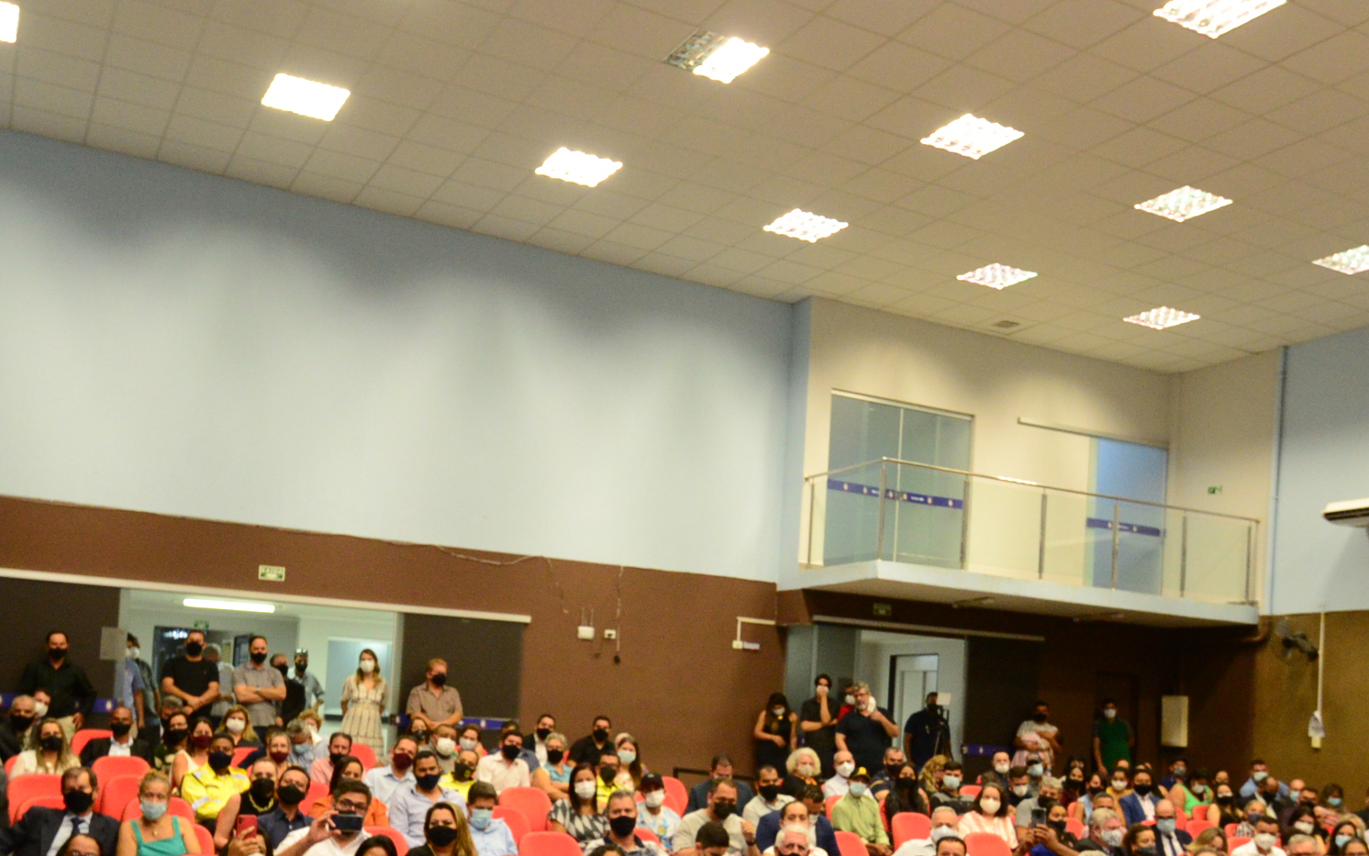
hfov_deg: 52.7
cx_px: 688
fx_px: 1381
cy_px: 670
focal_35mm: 37
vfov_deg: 33.6
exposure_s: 1/125
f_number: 4.5
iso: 3200
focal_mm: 18
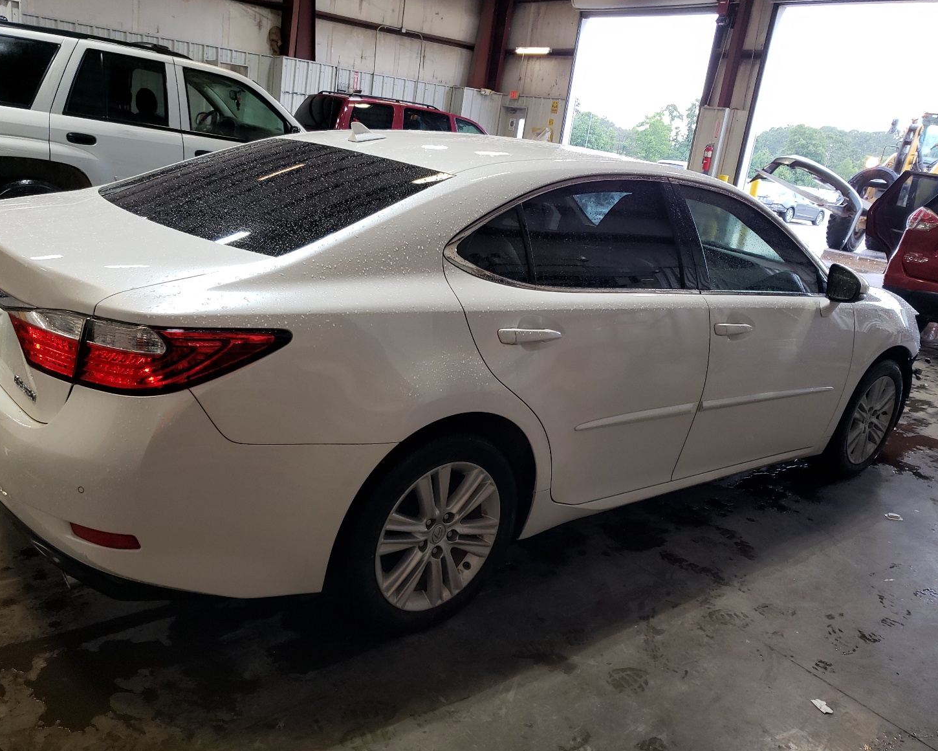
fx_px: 777
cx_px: 426
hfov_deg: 62.1
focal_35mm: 28
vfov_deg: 51.5
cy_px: 365
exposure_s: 1/60.2
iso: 68
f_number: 1.5
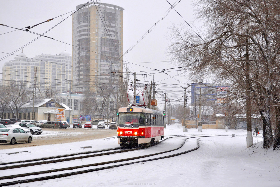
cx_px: 140
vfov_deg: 29.9
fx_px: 350
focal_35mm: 45
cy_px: 94
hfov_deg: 43.6
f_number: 5.6
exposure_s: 1/250
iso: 400
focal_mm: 30
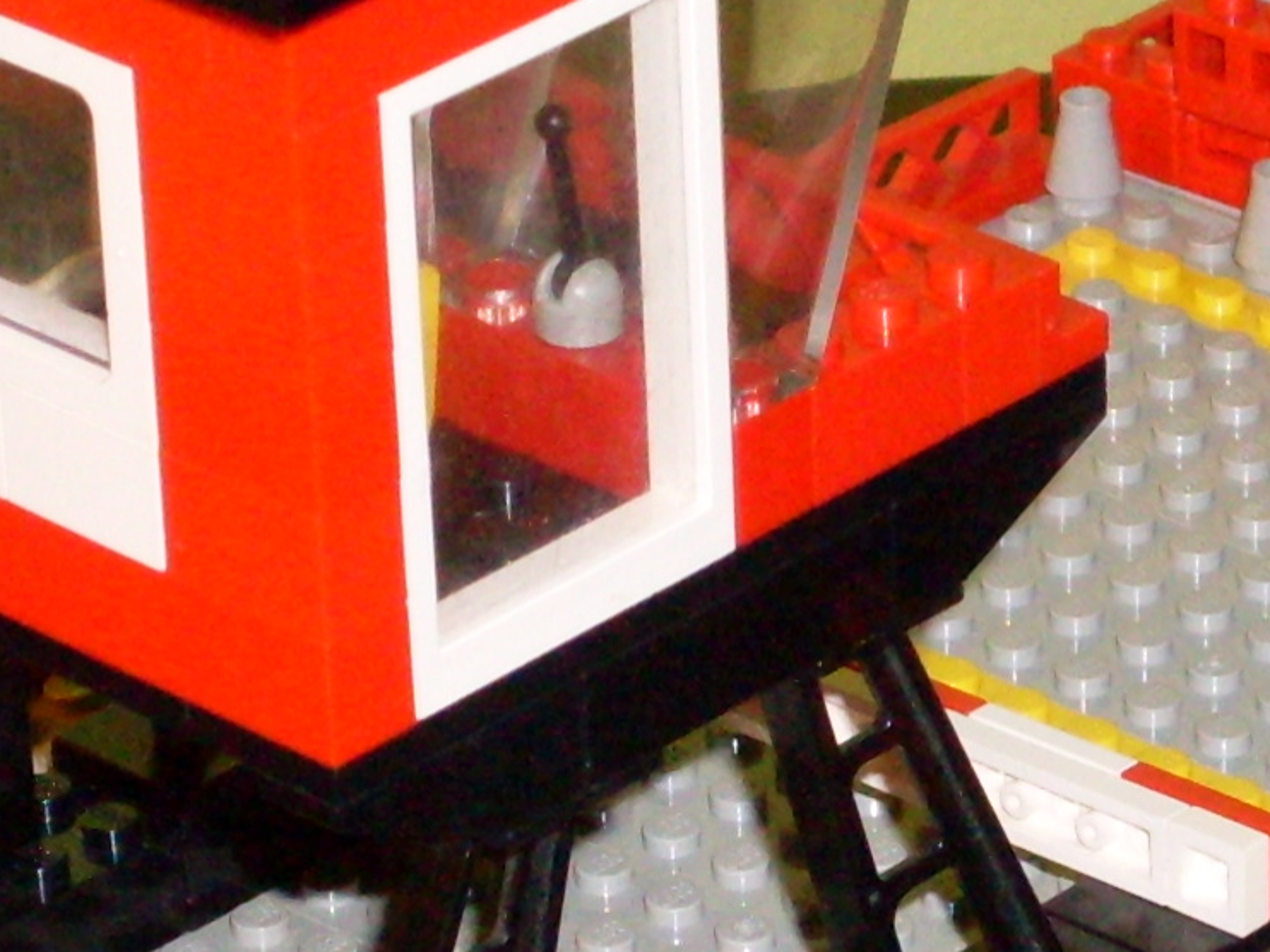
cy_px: 817
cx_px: 1003
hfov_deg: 7.5
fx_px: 9683
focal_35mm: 264
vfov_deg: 5.6
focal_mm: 9.9
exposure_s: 1/45
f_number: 3.4
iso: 200
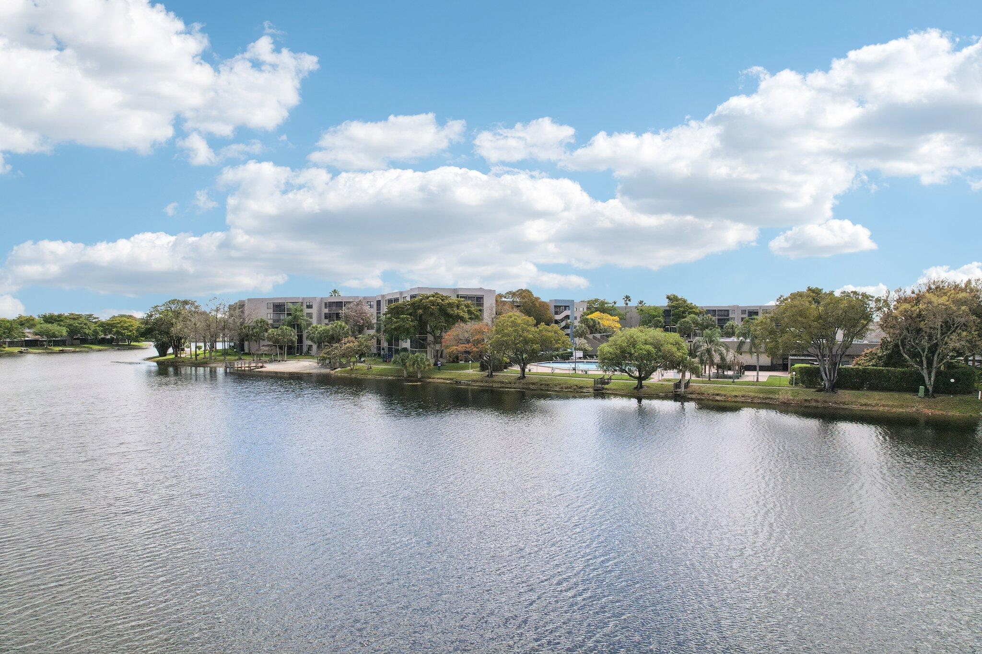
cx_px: 491
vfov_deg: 57.2
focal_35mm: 22
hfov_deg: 78.6
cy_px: 327
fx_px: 600
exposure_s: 1/4000
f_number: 2.8
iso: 120
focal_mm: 8.4
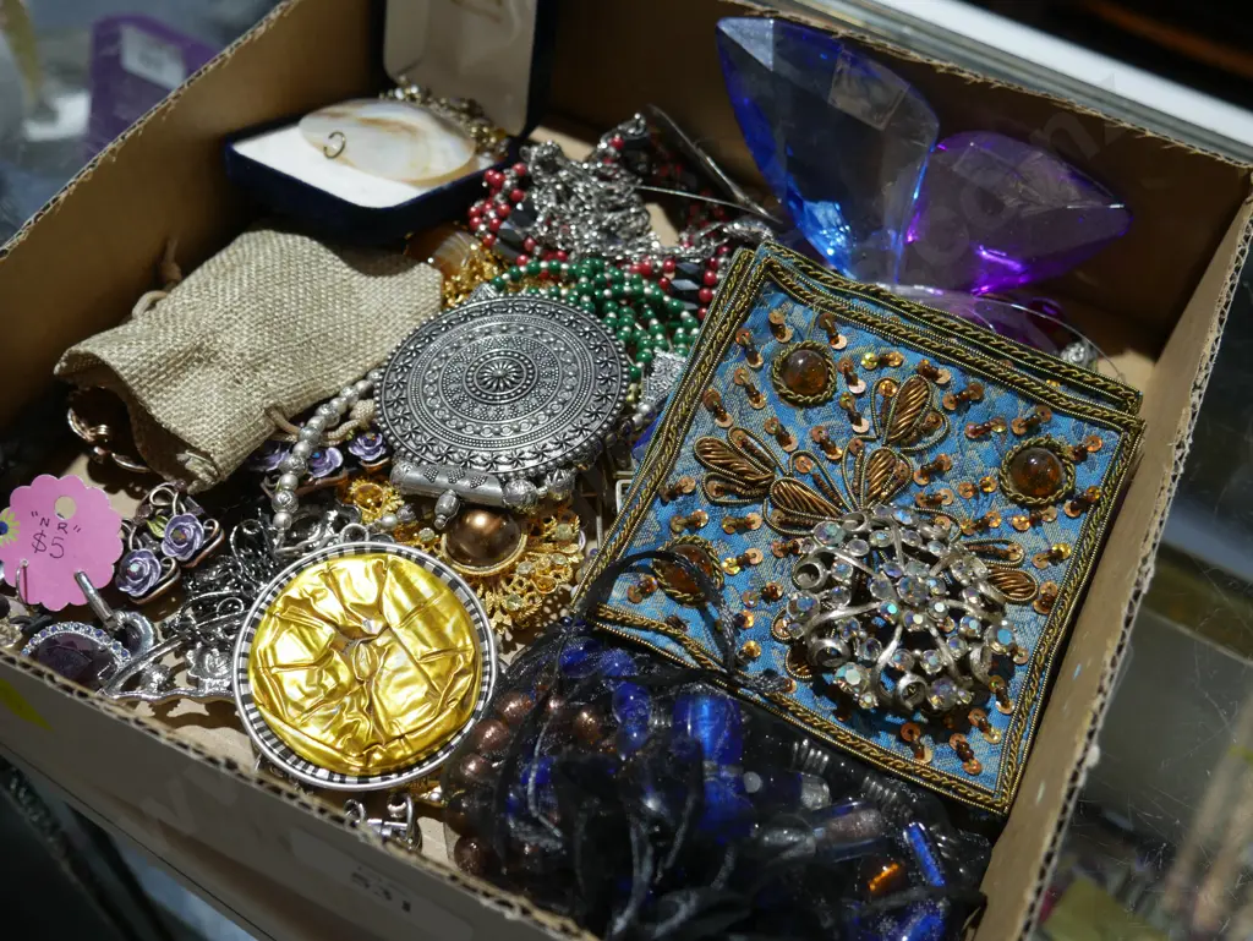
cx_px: 626
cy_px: 470
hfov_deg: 49.0
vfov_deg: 37.8
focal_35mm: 38
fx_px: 1376
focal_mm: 19
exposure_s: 1/60
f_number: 4.1
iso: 250
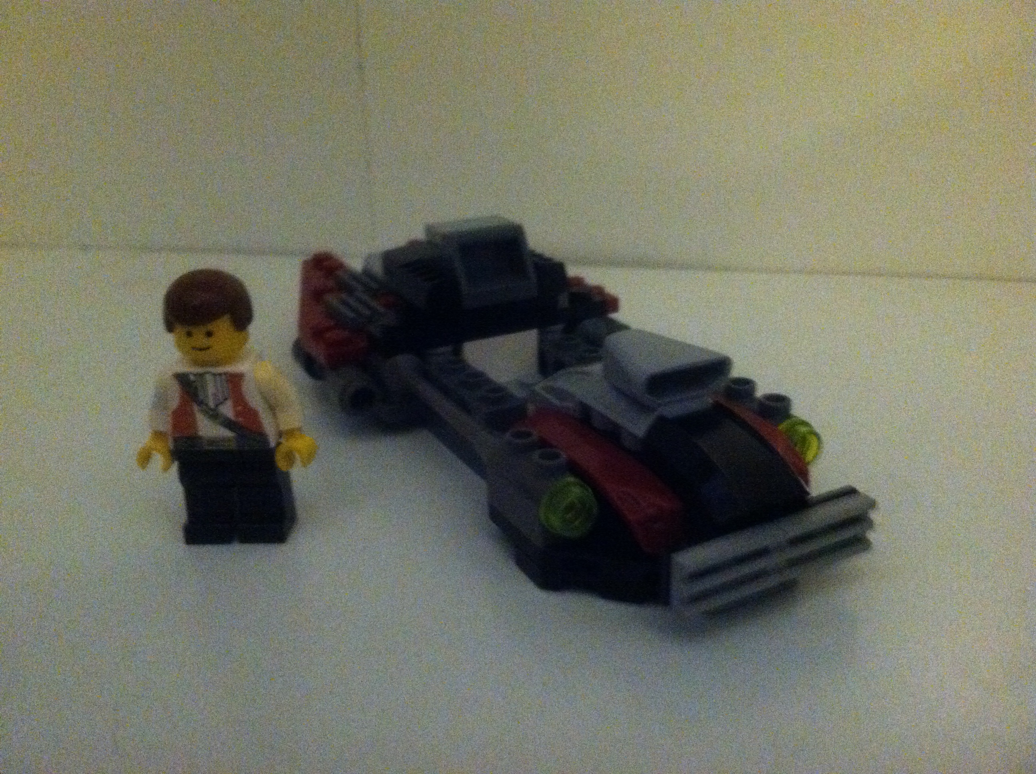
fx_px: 1046
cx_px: 518
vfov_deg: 40.6
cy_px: 387
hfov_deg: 52.7
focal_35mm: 35
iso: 1000
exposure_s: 1/15
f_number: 2.8
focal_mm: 3.85
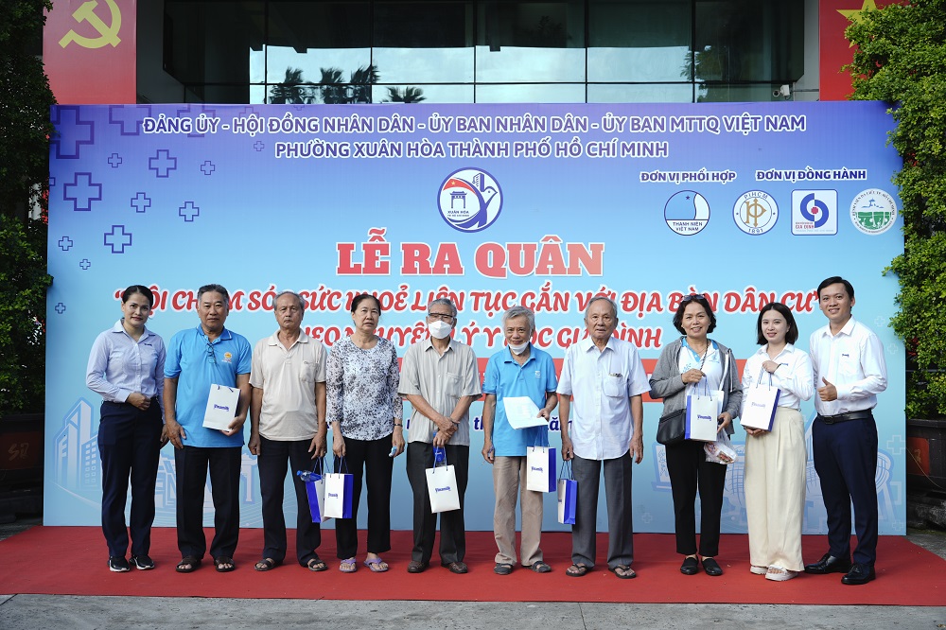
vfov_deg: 31.2
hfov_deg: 45.4
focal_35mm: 43
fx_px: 1130
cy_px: 315
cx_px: 473
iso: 64
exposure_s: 1/160
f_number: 4
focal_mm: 43
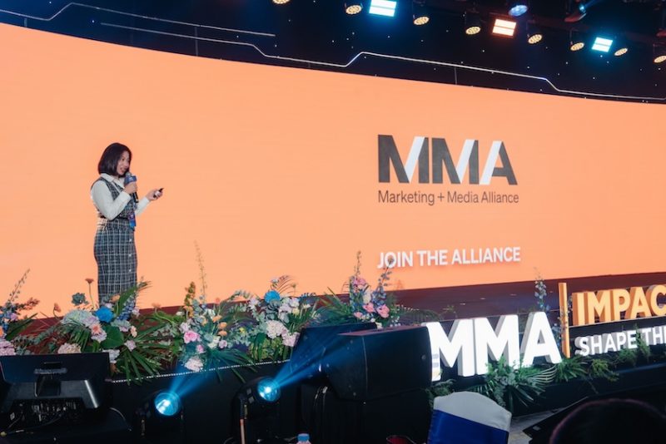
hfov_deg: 47.4
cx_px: 333
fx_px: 759
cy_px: 222
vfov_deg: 32.7
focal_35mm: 41
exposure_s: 1/100
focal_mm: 41
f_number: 7.1
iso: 800
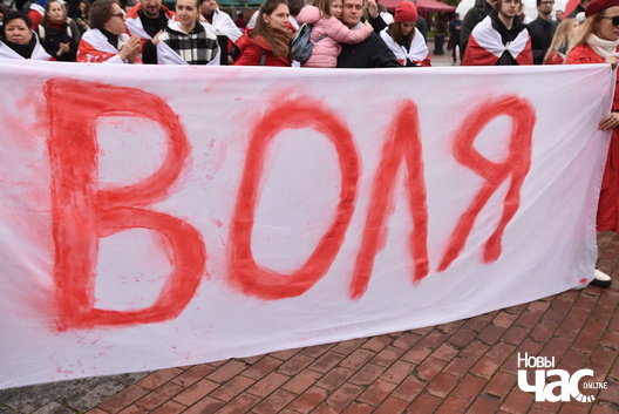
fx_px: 645
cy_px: 207
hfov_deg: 51.2
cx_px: 310
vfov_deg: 35.6
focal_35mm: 38
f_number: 4
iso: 400
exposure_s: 1/1000
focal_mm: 25
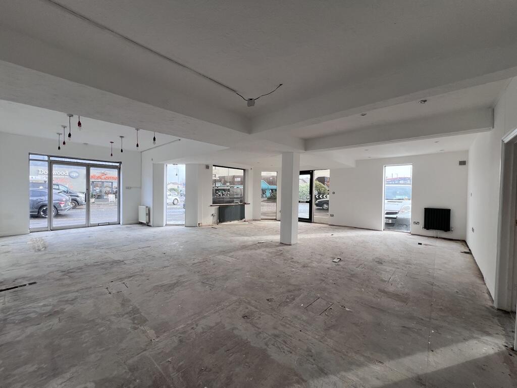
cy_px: 194
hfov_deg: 106.2
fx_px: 194
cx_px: 258
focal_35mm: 13
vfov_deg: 89.9
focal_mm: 1.57
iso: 32
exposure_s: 1/111
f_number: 1.8
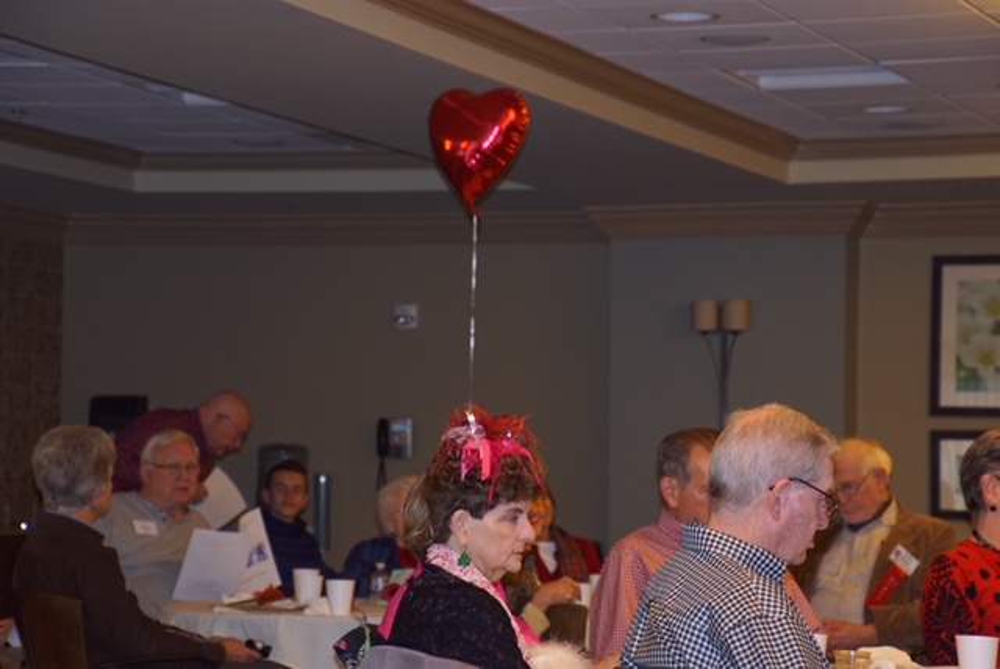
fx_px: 3336
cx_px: 500
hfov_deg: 17.0
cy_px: 334
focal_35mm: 120
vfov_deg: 11.4
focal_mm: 80
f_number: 5.6
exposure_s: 1/60
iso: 800
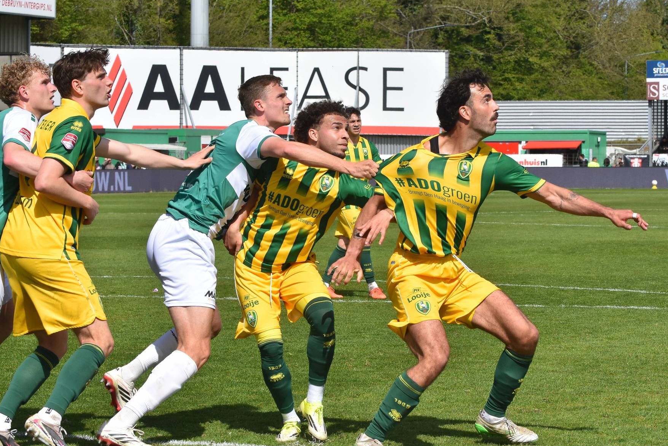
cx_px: 323
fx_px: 2134
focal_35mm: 115
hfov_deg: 17.8
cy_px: 231
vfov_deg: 11.9
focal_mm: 70
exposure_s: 1/1250
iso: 400
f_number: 6.3
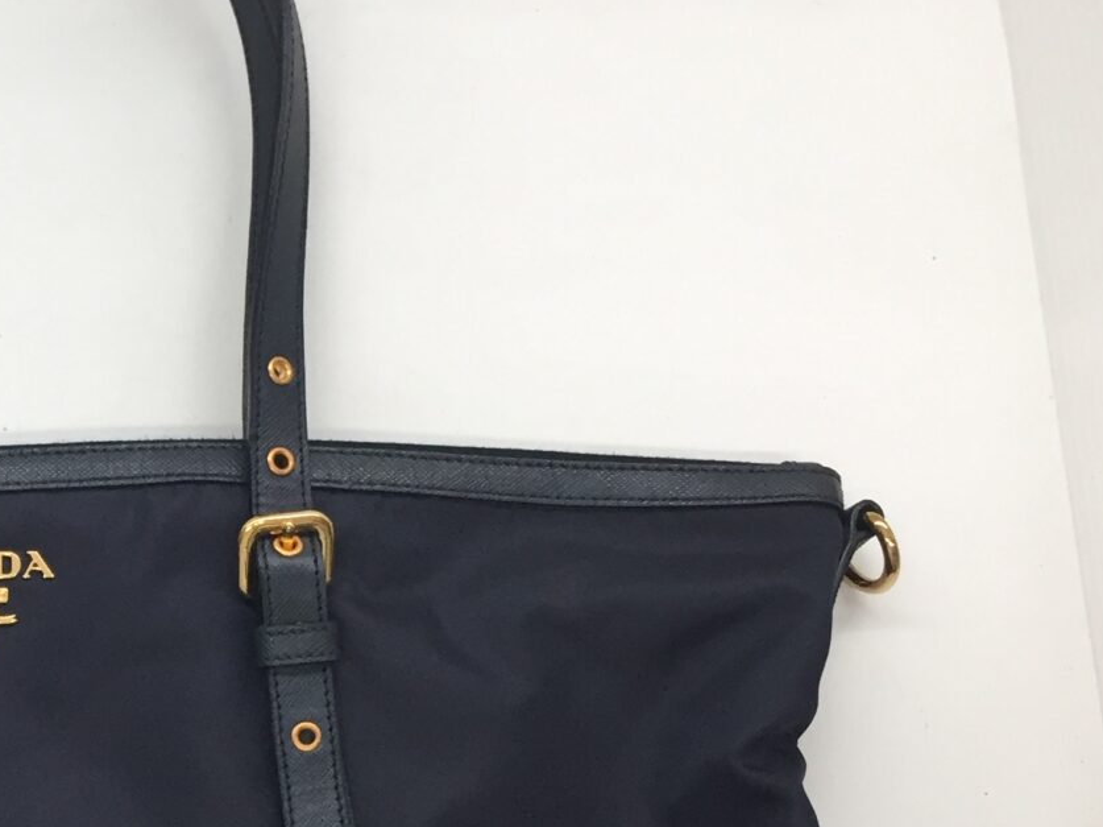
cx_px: -16
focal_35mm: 71
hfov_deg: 25.9
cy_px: 670
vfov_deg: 20.5
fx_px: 2261
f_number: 2.2
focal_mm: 4.15
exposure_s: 1/30
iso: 40
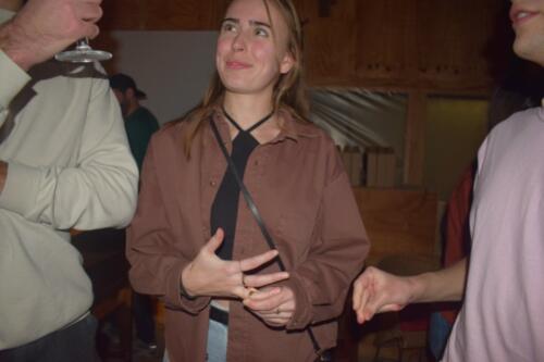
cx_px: 272
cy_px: 181
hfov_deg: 67.4
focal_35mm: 27
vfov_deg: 47.9
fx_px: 408
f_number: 3.5
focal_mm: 18
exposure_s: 1/60
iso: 1000
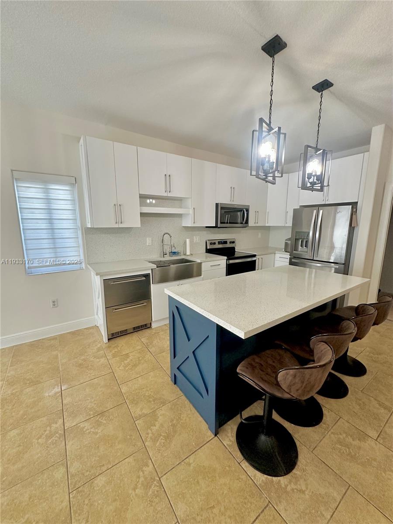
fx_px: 212
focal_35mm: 14
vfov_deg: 102.1
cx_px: 196
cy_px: 262
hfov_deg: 85.7
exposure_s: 1/120
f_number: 2.2
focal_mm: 2.22
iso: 250
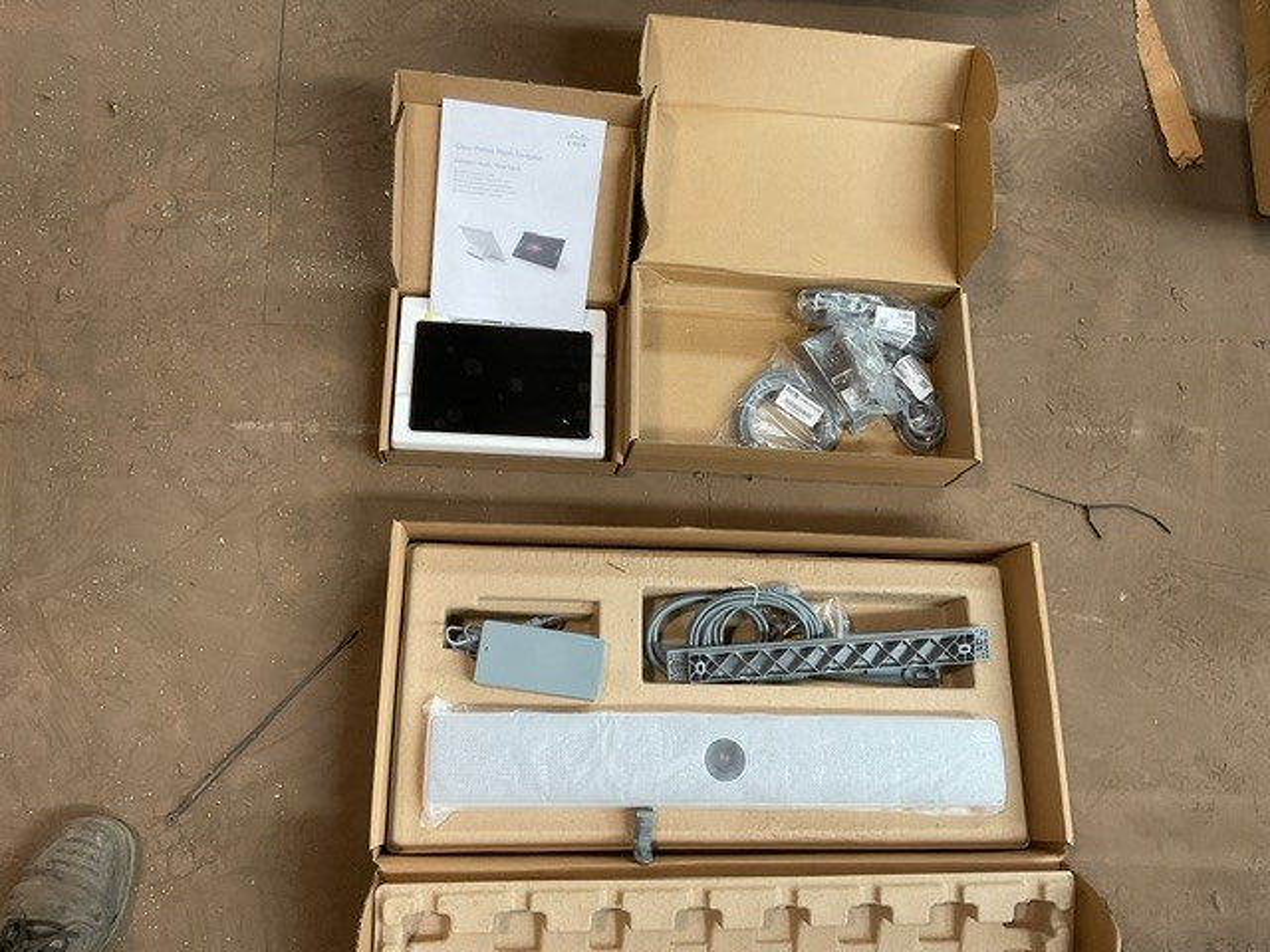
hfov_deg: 61.7
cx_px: 635
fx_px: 1064
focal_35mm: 29
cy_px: 476
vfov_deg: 48.2
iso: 50
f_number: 1.8
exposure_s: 1/50
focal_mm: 3
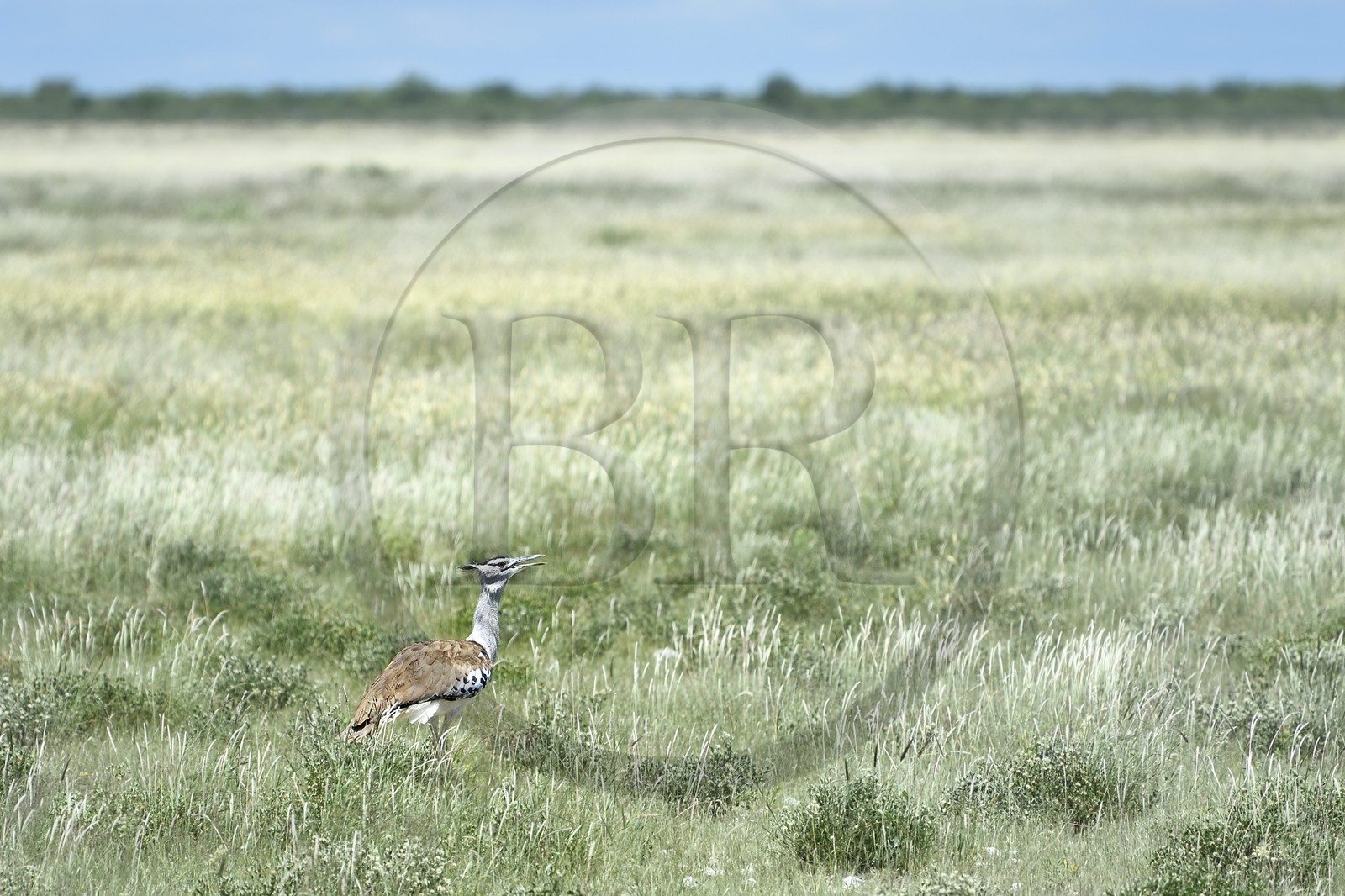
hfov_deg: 7.4
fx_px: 10458
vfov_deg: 4.9
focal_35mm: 280
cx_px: 672
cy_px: 448
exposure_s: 1/2000
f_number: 4.5
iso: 200
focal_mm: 280
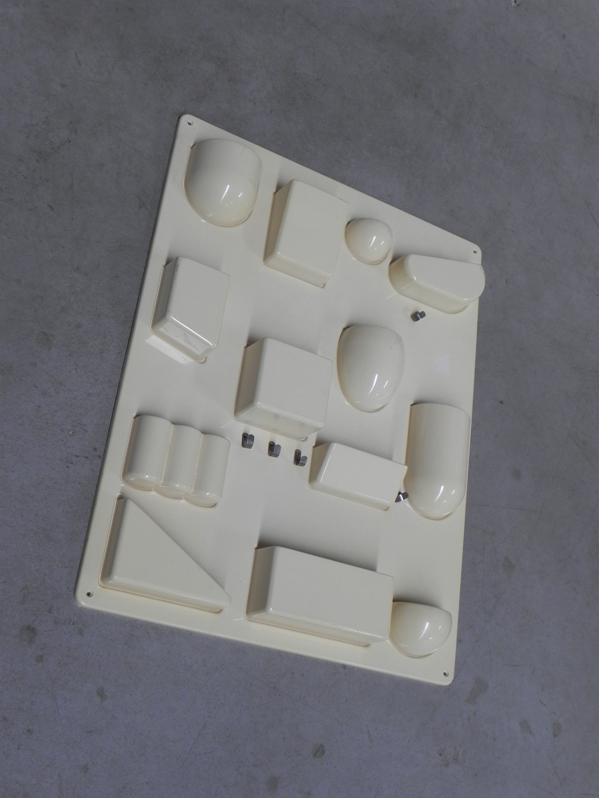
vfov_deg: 45.8
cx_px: 300
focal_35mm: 41
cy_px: 399
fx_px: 946
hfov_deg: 35.1
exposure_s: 1/33.7
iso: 160
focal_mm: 7.3
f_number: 3.2
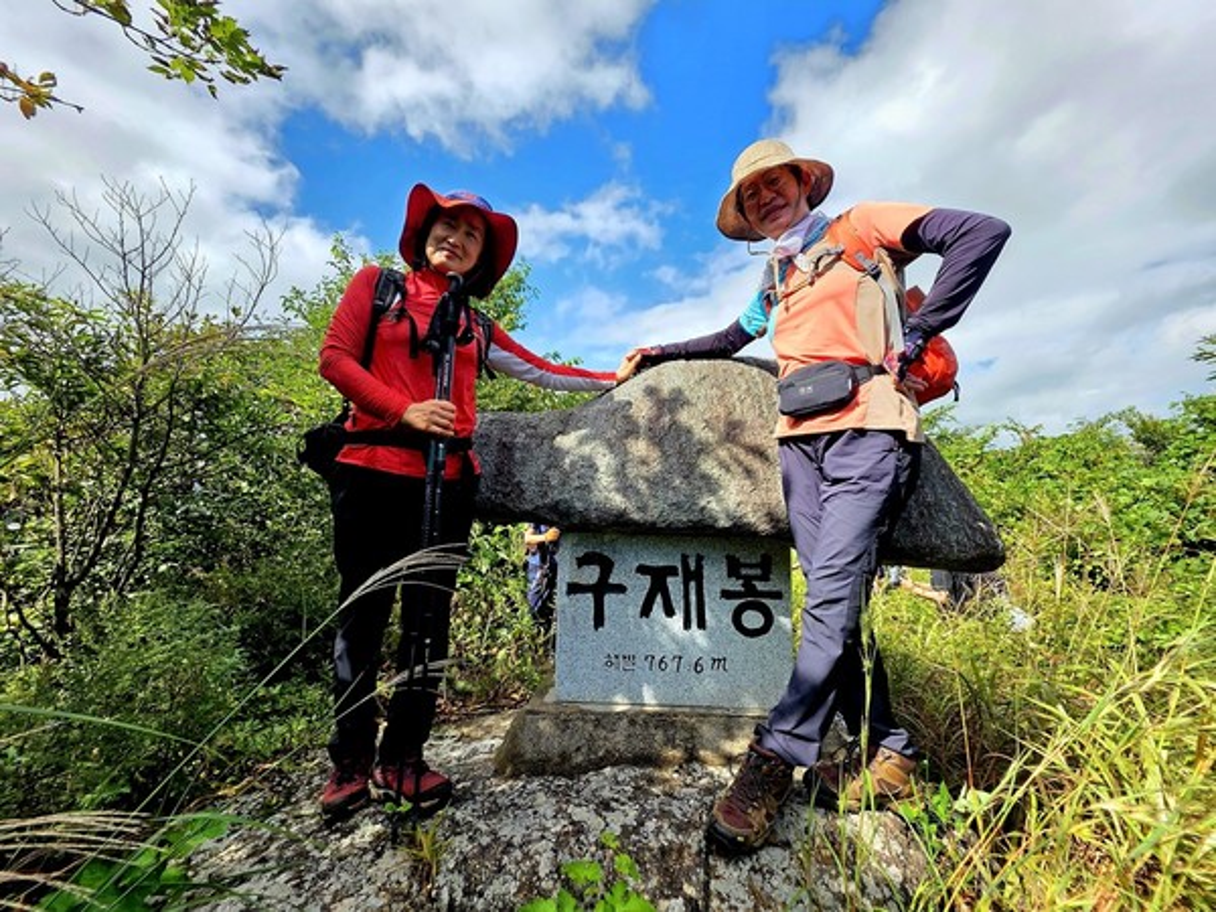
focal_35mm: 13
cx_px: 608
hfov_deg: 106.2
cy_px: 456
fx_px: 457
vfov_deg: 89.9
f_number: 1.9
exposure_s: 1/1111
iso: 40
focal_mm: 2.2
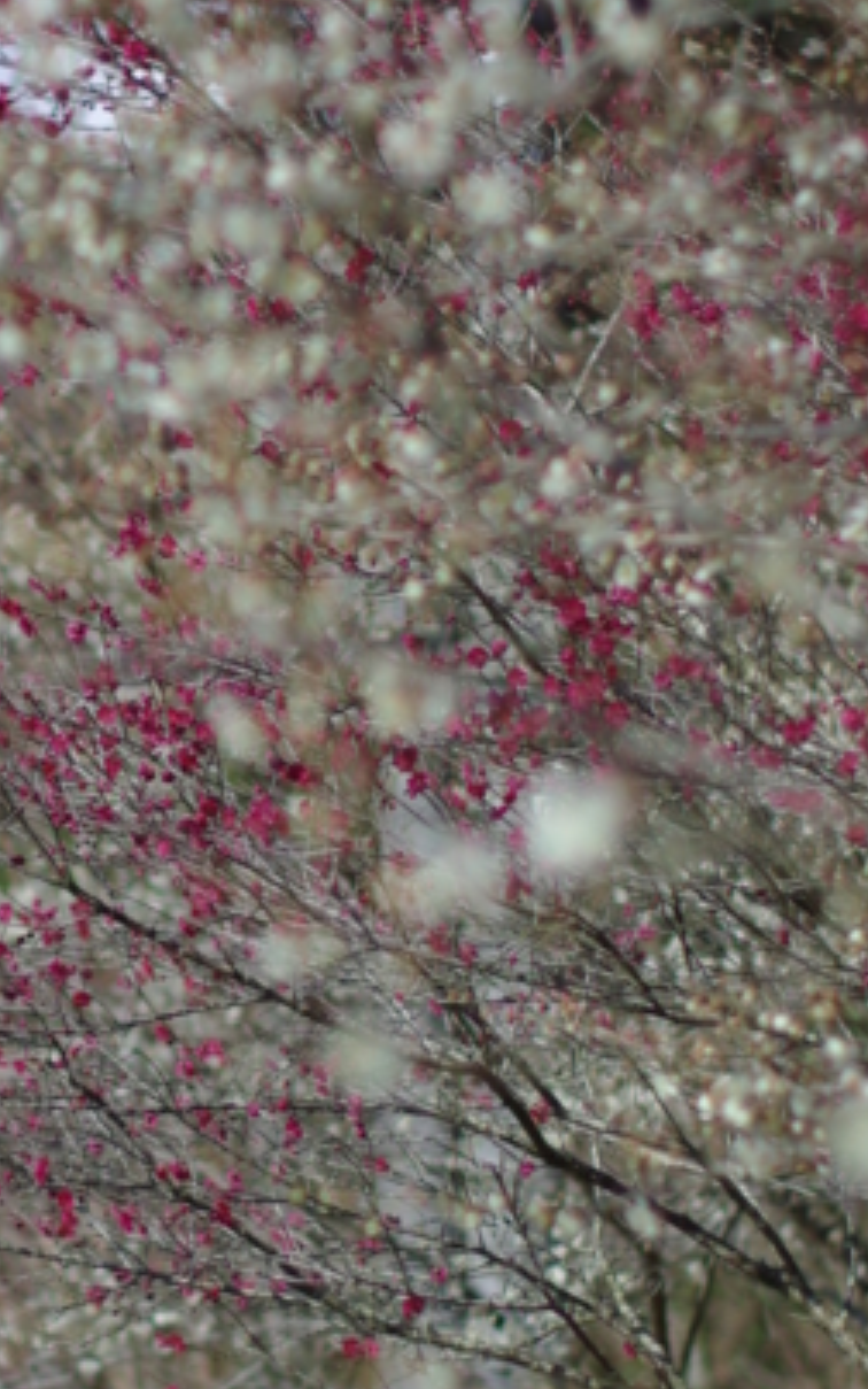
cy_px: 807
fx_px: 5751
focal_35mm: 152
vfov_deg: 13.8
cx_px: 103
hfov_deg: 8.6
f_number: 2
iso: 100
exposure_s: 1/4000
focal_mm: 50
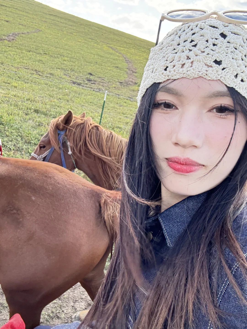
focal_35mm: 30
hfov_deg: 46.8
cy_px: 164
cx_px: 124
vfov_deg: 60.0
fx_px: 285
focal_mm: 2.69
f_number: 1.9
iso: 40
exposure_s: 1/121
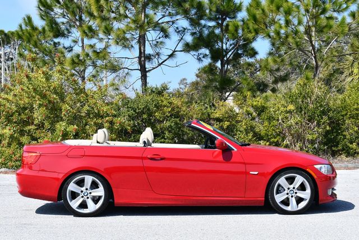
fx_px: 639
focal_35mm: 64
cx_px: 180
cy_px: 120
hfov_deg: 31.4
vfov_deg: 21.3
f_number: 8
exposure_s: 1/250
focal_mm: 32
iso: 125
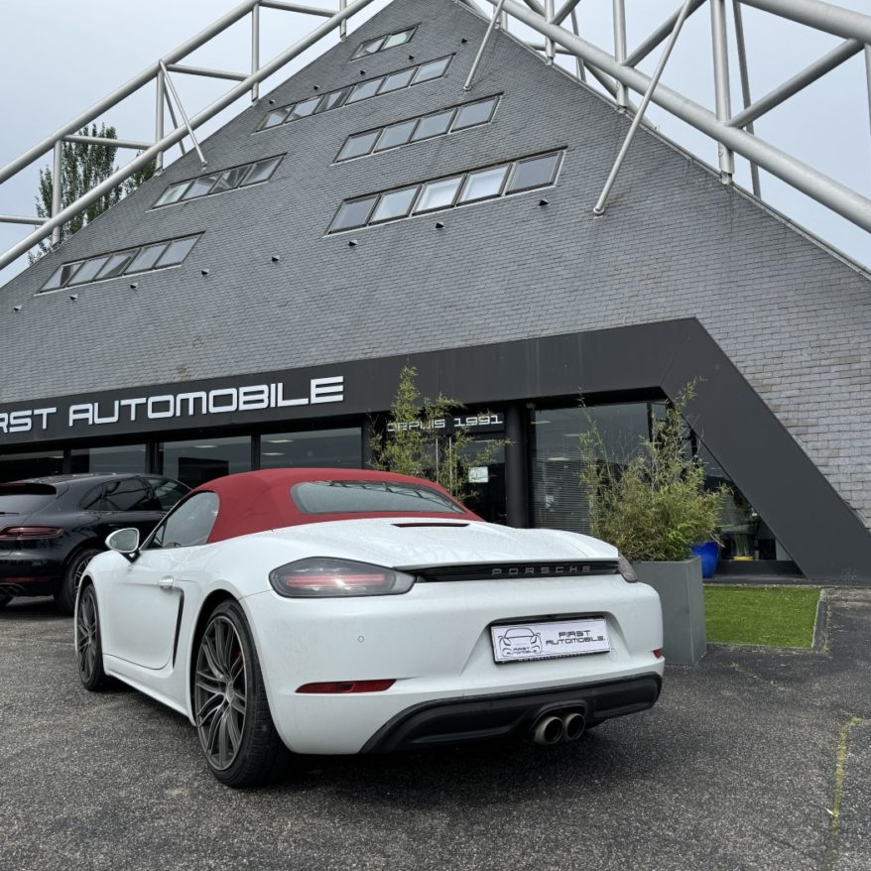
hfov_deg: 55.5
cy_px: 433
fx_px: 826
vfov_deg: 55.6
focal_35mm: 29
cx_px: 381
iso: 80
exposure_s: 1/3802
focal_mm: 6.76
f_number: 1.78
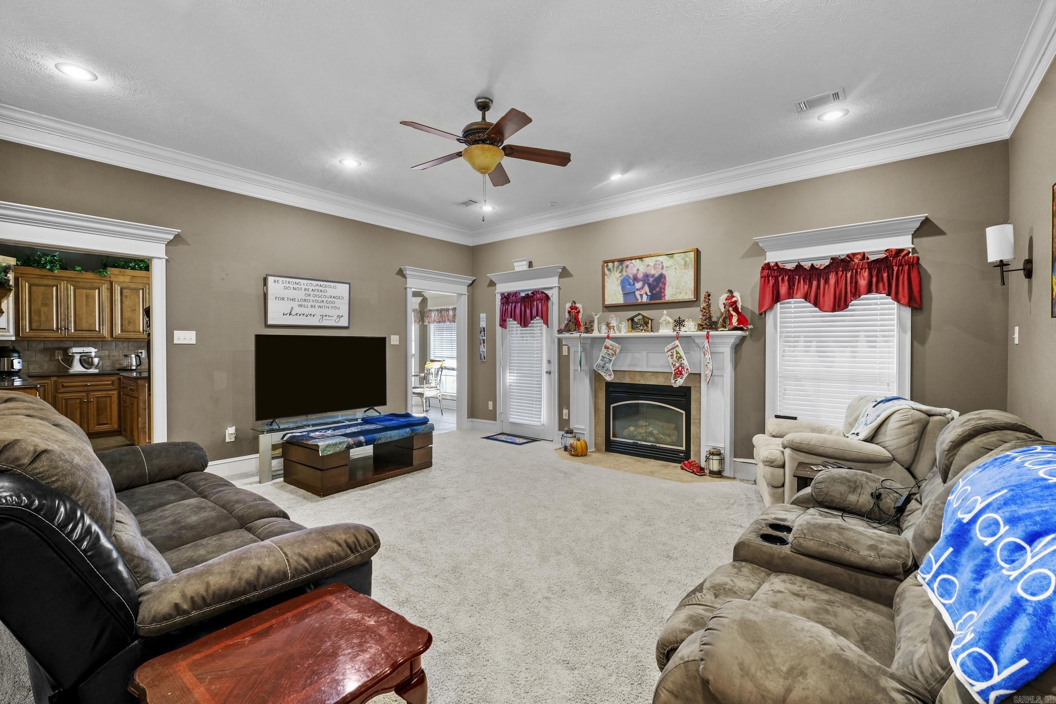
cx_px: 528
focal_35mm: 15
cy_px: 352
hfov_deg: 100.4
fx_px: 440
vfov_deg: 77.3
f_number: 8
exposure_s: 1.5
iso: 400
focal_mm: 10
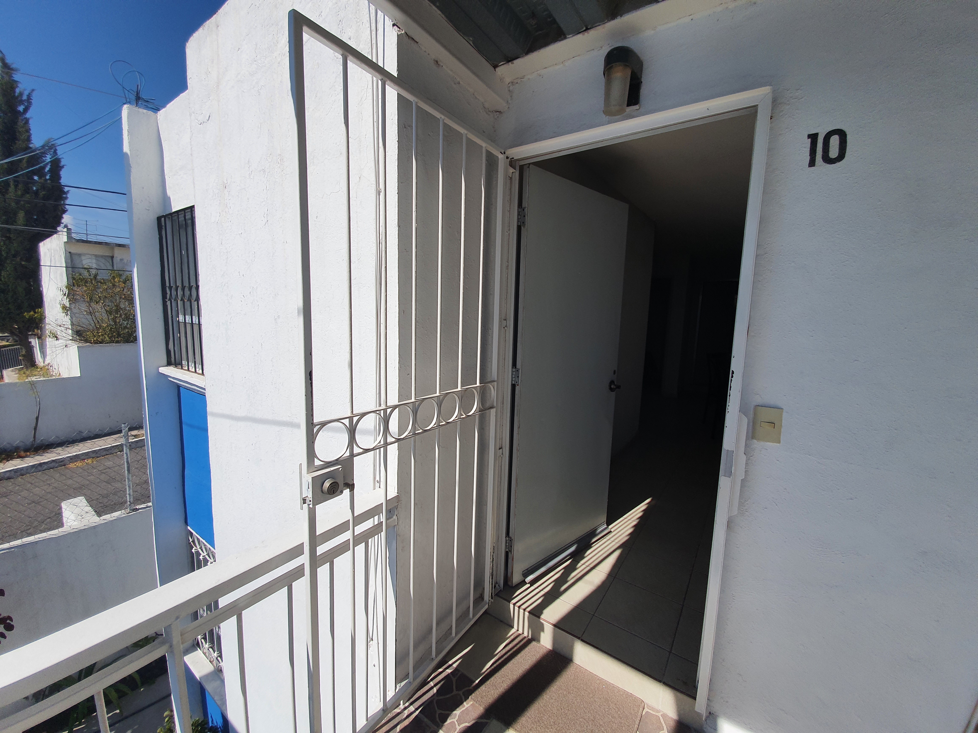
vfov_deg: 89.9
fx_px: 367
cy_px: 366
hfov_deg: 106.2
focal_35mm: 13
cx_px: 489
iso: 50
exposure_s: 1/2120
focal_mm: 1.8
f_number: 2.2
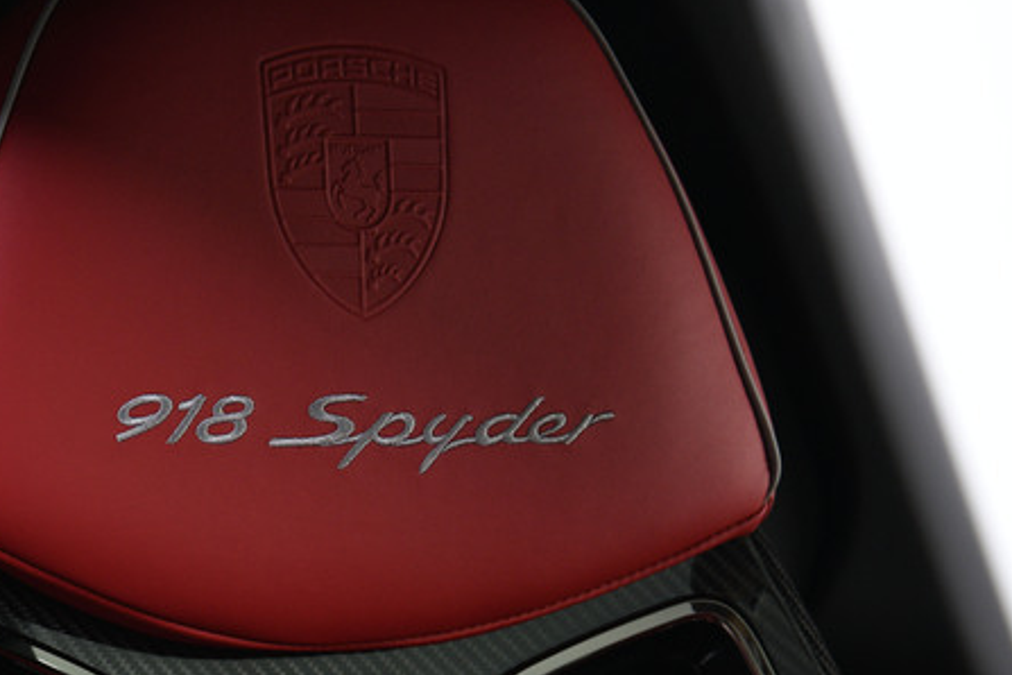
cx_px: 247
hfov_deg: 10.8
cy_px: 509
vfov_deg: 7.2
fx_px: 5341
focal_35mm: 190
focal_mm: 85
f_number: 8
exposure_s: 1/250
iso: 500
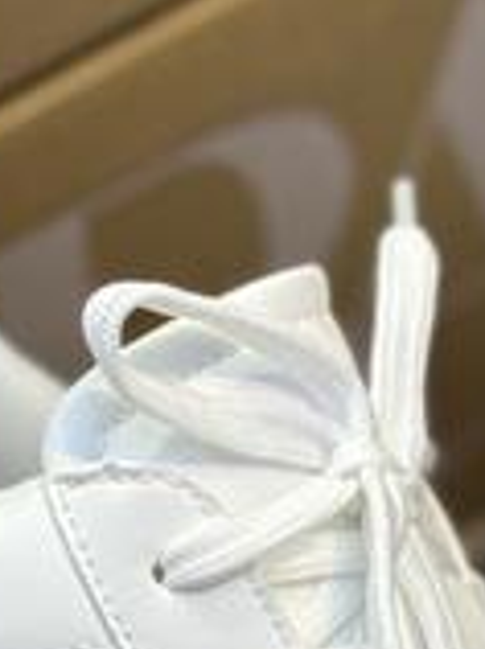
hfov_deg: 8.0
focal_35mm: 184
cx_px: 212
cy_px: 575
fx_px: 3447
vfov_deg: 10.7
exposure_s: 1/320
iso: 80
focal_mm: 6.76
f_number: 1.78
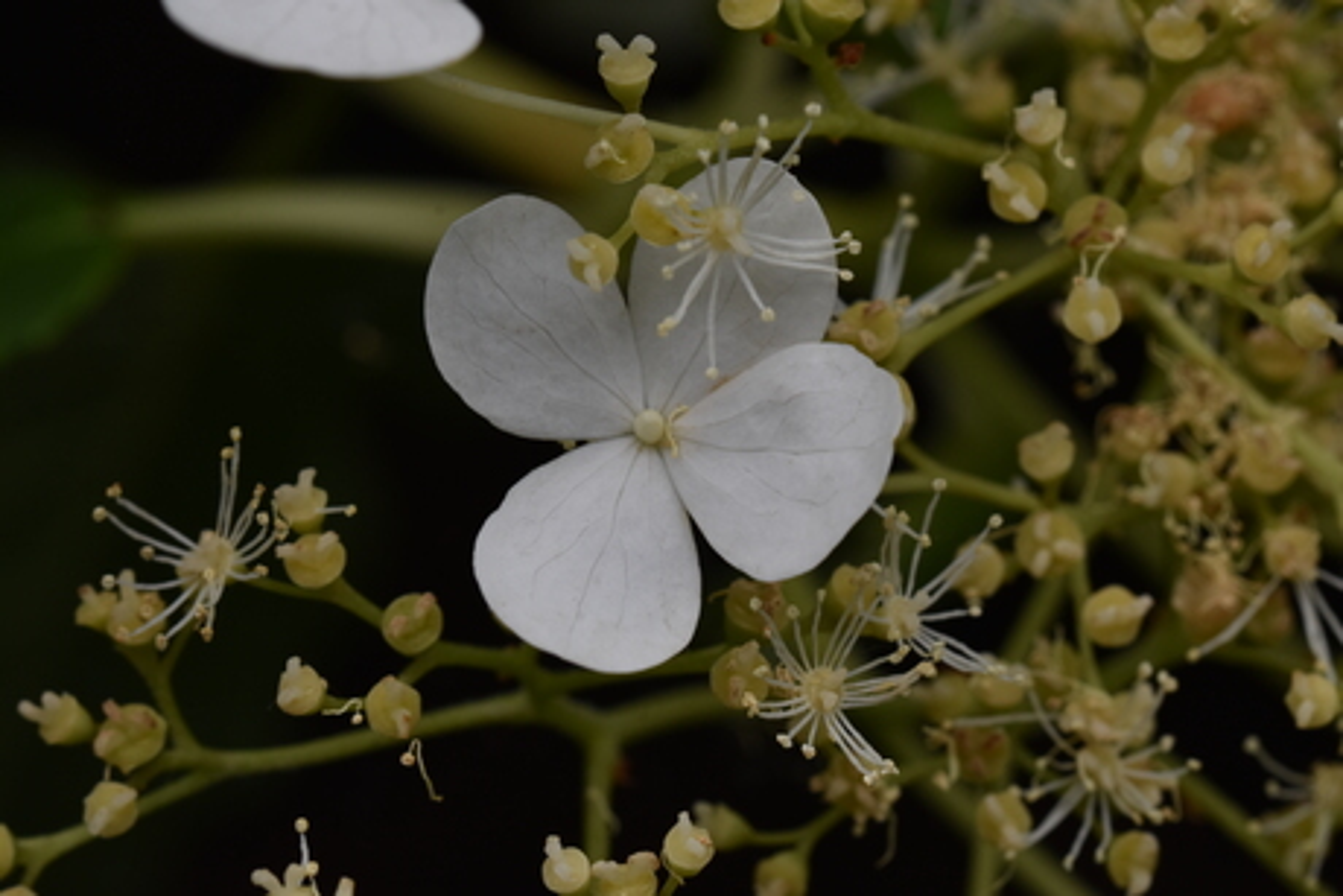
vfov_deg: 8.7
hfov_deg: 13.0
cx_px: 672
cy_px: 448
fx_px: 5877
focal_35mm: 158
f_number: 16
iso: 400
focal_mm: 105
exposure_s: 1/125
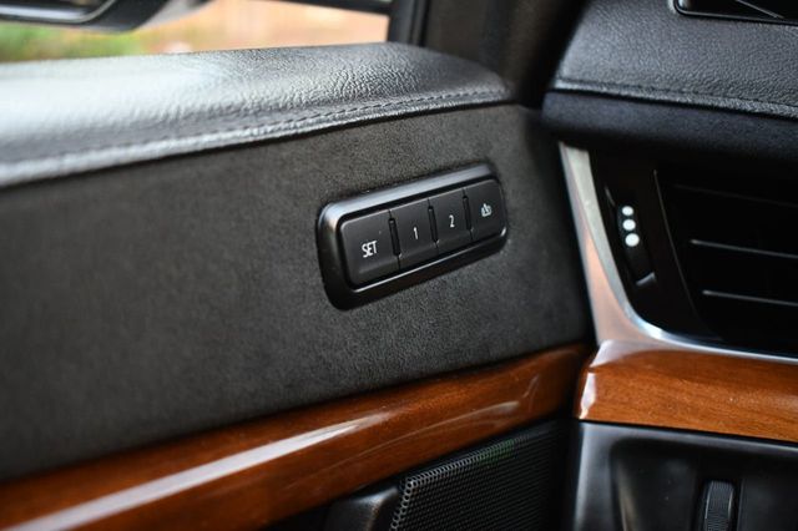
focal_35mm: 45
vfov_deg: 29.8
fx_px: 997
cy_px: 266
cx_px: 399
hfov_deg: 43.6
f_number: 4.2
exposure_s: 1/125
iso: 800
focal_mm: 30
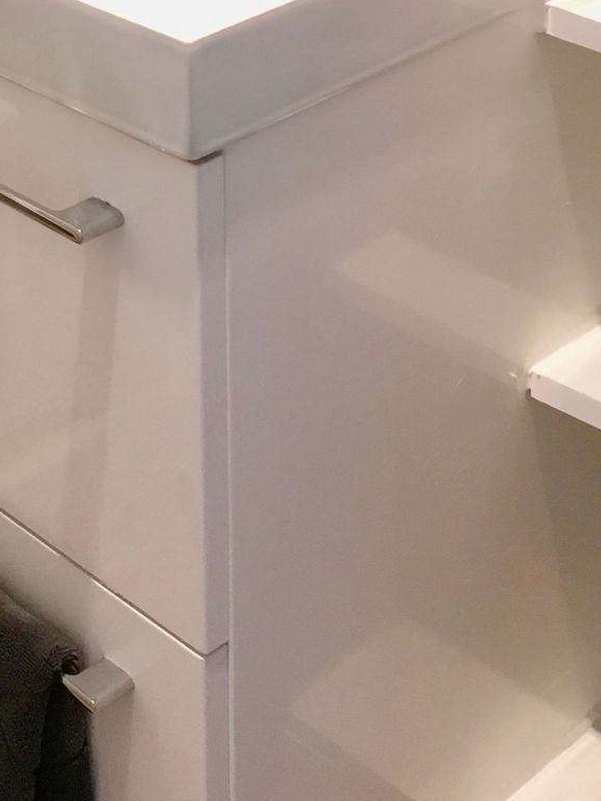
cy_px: -218
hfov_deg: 17.2
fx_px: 1875
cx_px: -162
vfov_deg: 21.9
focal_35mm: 81
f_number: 2.2
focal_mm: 4.15
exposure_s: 1/33
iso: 125
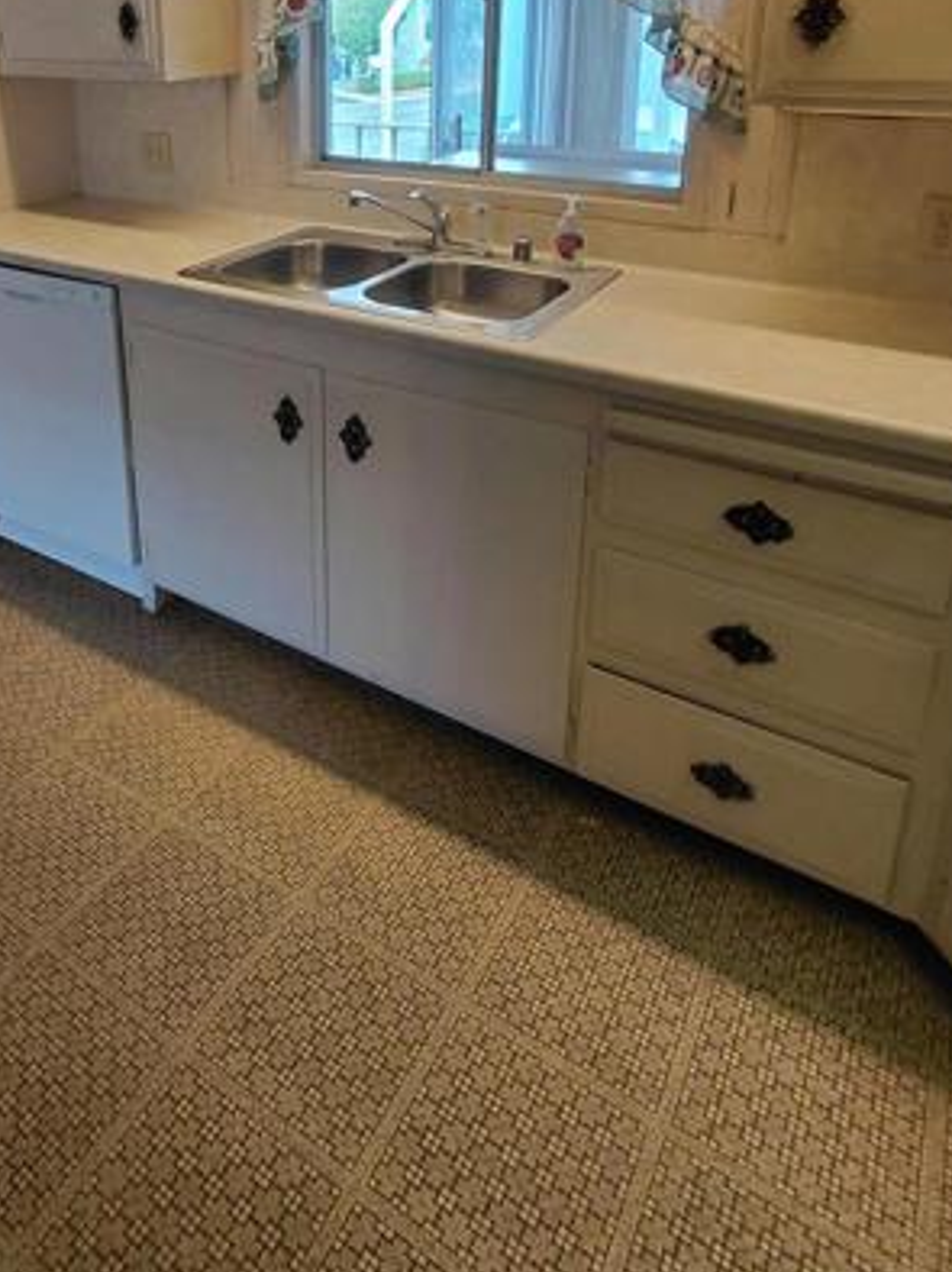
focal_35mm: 26
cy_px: 316
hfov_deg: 51.5
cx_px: 278
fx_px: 954
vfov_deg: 63.4
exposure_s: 1/60
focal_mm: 1.64
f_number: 2.2
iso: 160
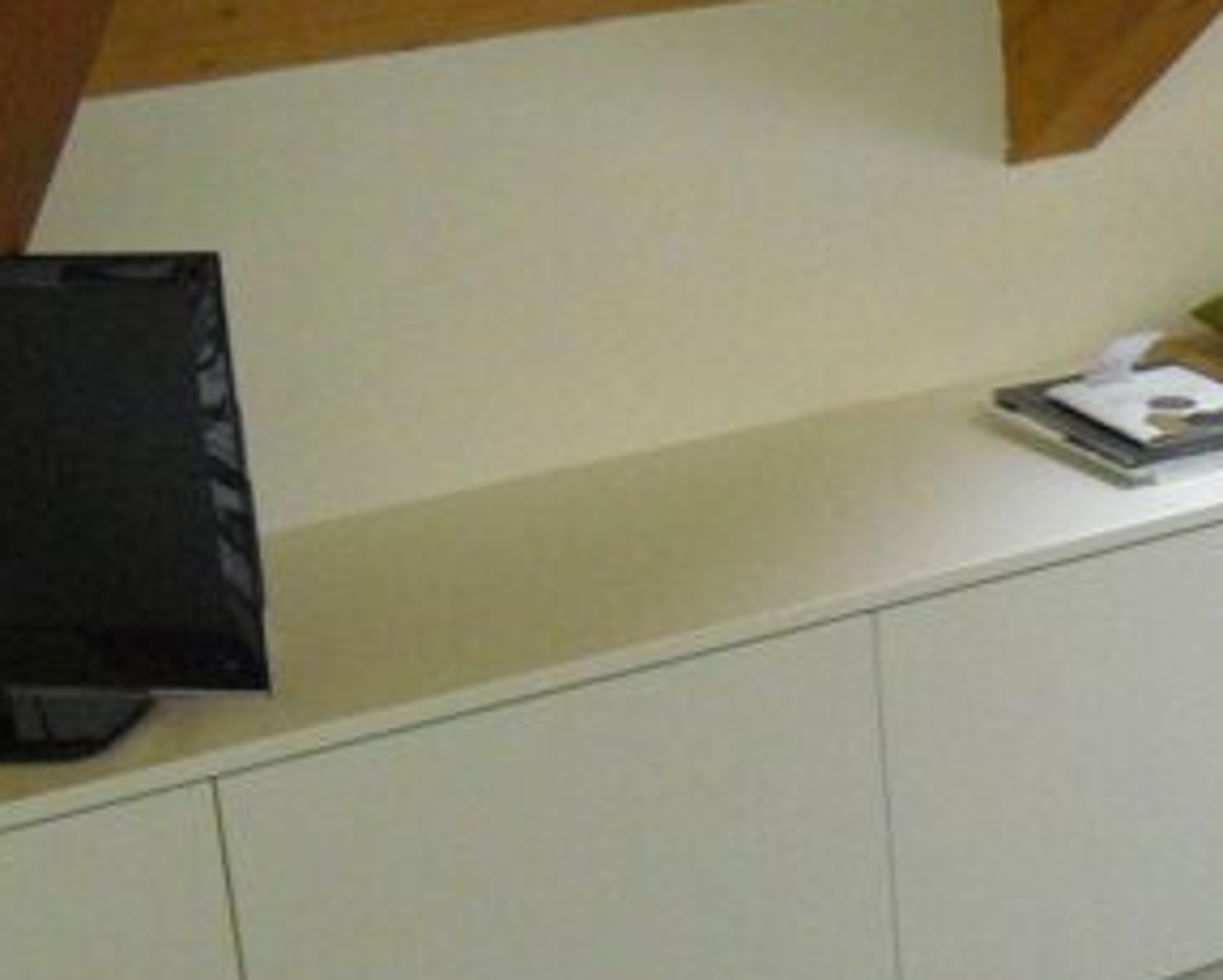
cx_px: 1274
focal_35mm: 94
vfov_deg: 16.3
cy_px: 695
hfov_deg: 19.7
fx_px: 3405
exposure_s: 1/100
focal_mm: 6.3
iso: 800
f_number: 3.1
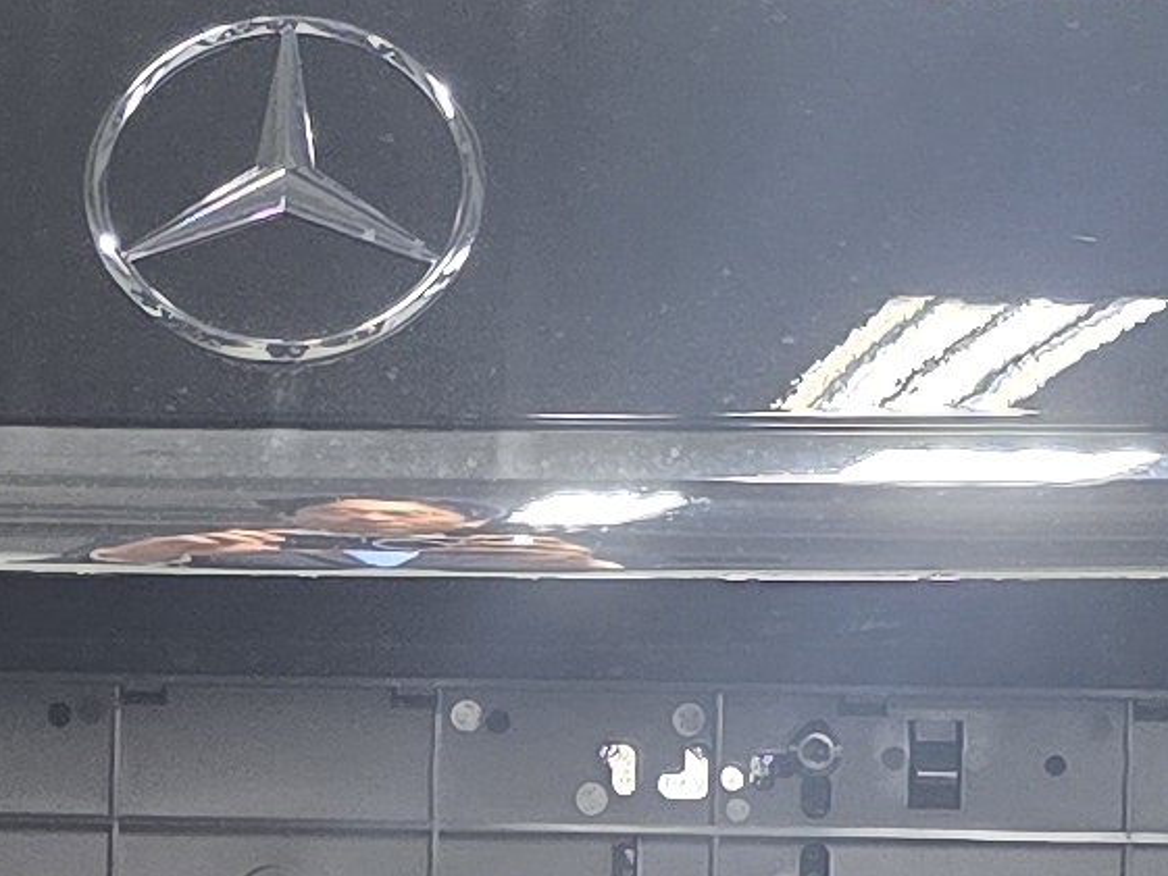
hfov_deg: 11.9
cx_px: 27
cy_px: 920
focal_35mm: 164
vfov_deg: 9.0
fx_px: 5535
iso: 640
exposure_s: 1/120
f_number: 1.7
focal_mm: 6.3
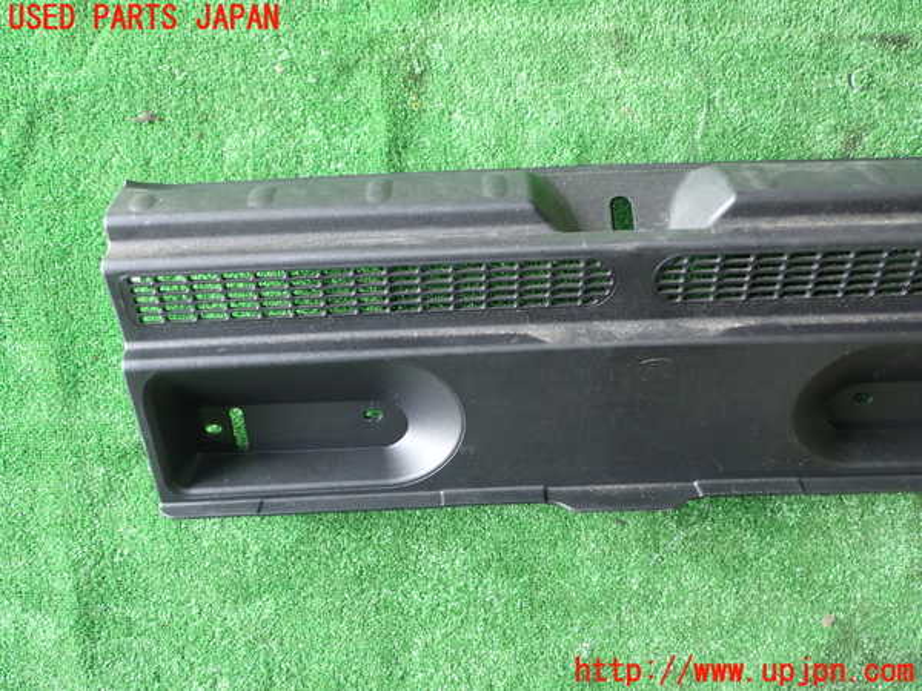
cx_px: 461
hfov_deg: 56.8
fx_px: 852
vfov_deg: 44.2
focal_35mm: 32
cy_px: 346
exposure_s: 1/30
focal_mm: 5.79
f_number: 2.4
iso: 200
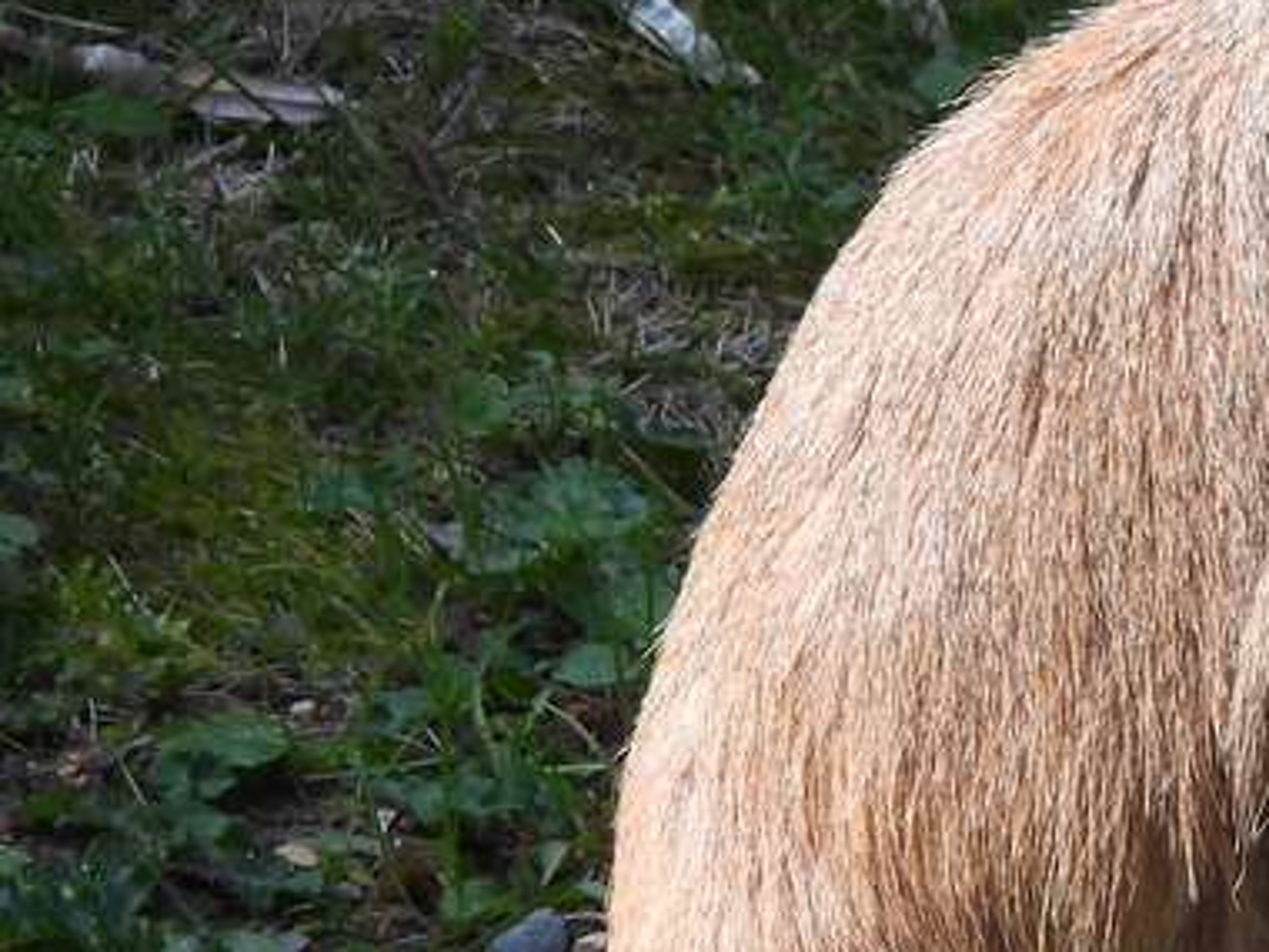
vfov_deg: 0.8
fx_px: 67893
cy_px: 458
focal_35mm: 1852
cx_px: 1015
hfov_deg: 1.1
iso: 200
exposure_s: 1/250
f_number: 5
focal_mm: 98.1
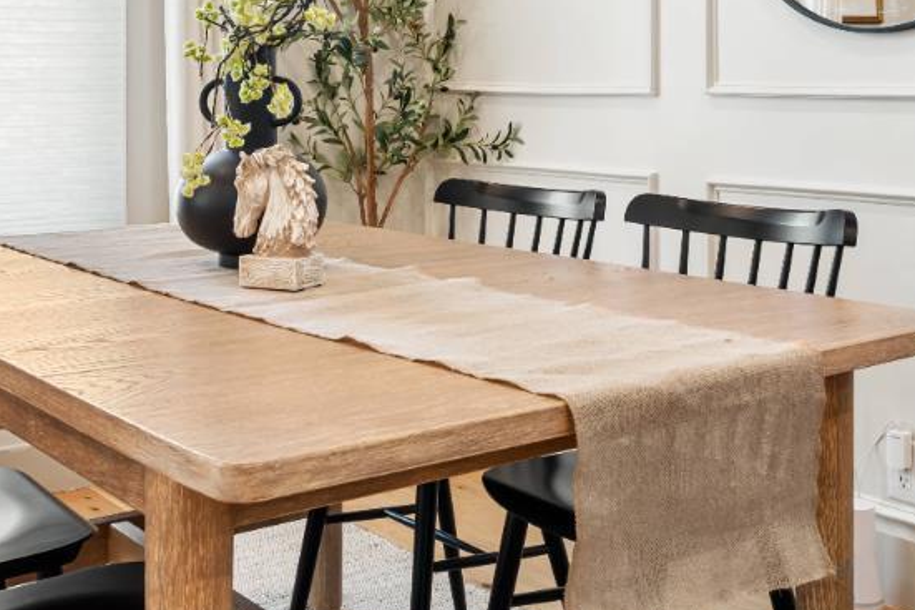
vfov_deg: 26.9
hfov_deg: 40.3
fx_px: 1245
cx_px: 432
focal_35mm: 49
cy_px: 106
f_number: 14
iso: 250
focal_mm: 18
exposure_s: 1/1.25
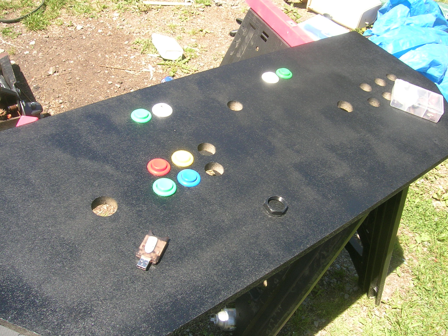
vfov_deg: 40.7
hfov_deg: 52.6
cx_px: 224
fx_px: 453
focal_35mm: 35
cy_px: 168
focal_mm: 5.4
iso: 50
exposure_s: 1/137
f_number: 4.8
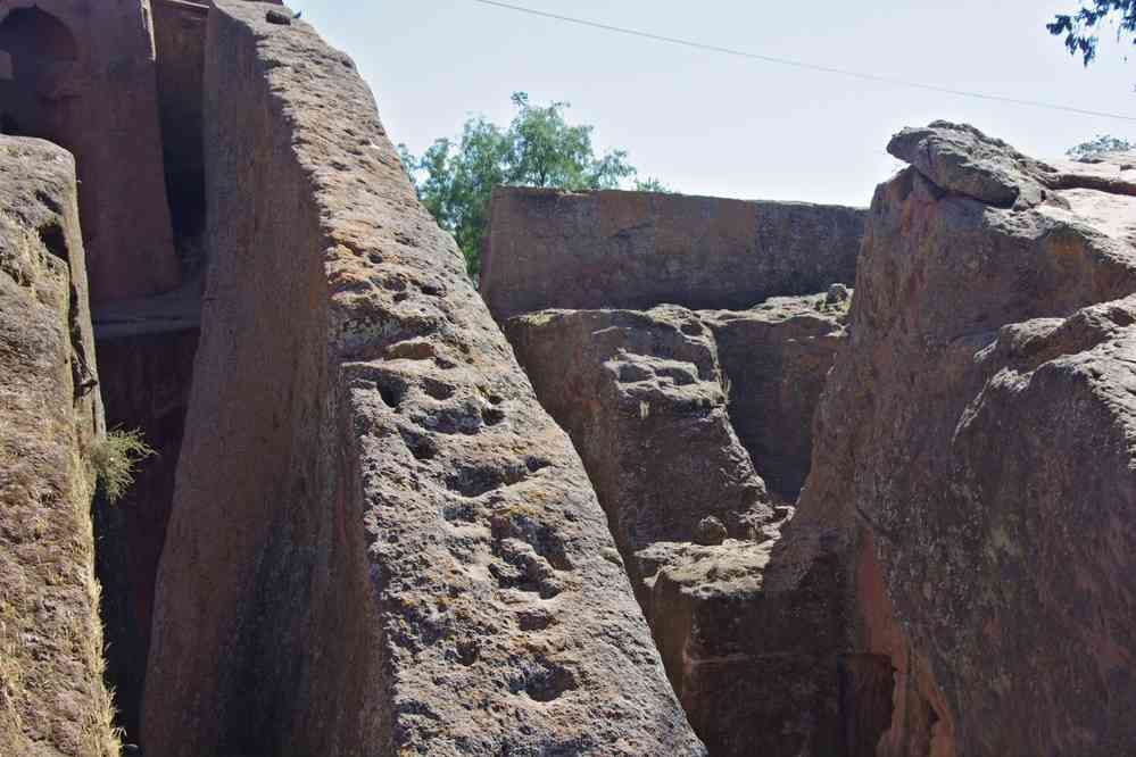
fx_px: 1273
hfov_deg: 48.1
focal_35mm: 40
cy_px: 378
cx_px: 568
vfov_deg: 33.1
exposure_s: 1/125
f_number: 5.6
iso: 400
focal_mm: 26.9
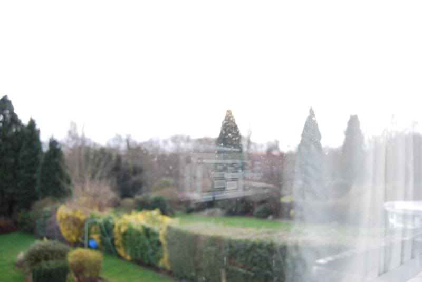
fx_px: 387
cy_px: 141
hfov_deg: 57.2
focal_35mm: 33
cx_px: 211
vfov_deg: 40.0
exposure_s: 1/13
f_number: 3.8
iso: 200
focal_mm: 22
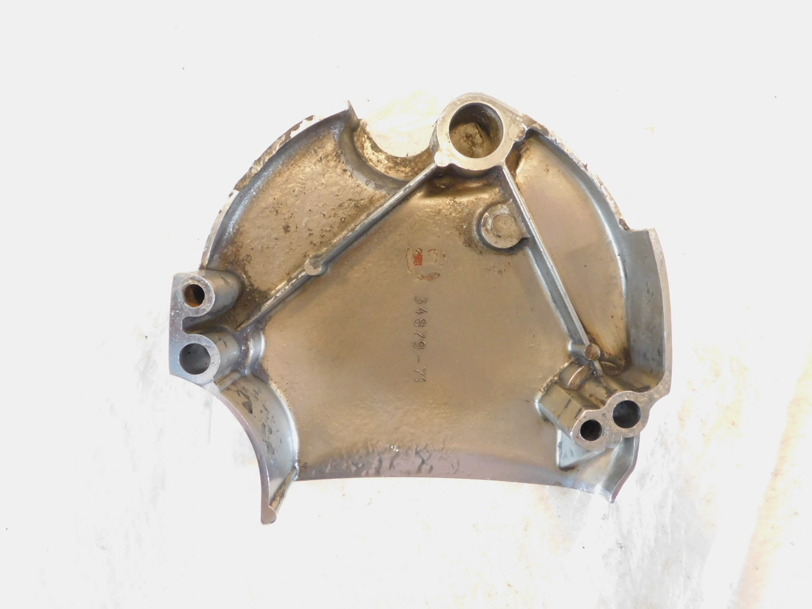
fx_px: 540
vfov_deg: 58.9
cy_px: 304
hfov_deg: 73.9
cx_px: 406
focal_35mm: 23
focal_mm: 4
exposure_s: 1/30
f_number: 3
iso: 400
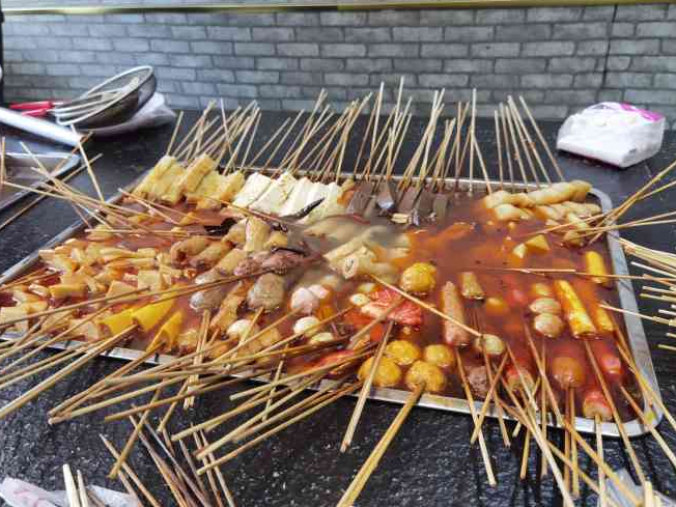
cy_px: 248
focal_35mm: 29
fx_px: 566
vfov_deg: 48.2
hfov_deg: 61.6
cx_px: 351
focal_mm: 6.71
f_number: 1.9
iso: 160
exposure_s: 1/100
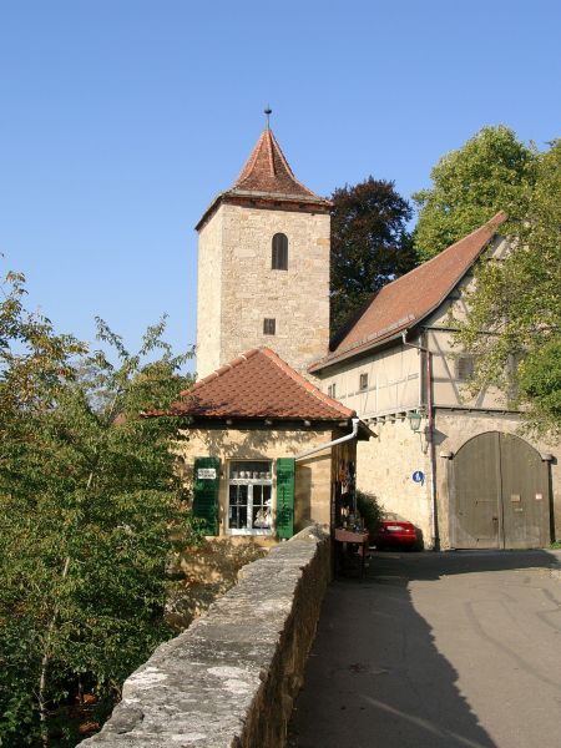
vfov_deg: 44.8
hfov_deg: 34.3
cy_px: 374
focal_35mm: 42
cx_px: 280
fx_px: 908
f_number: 4
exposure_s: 1/511
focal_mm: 8.82
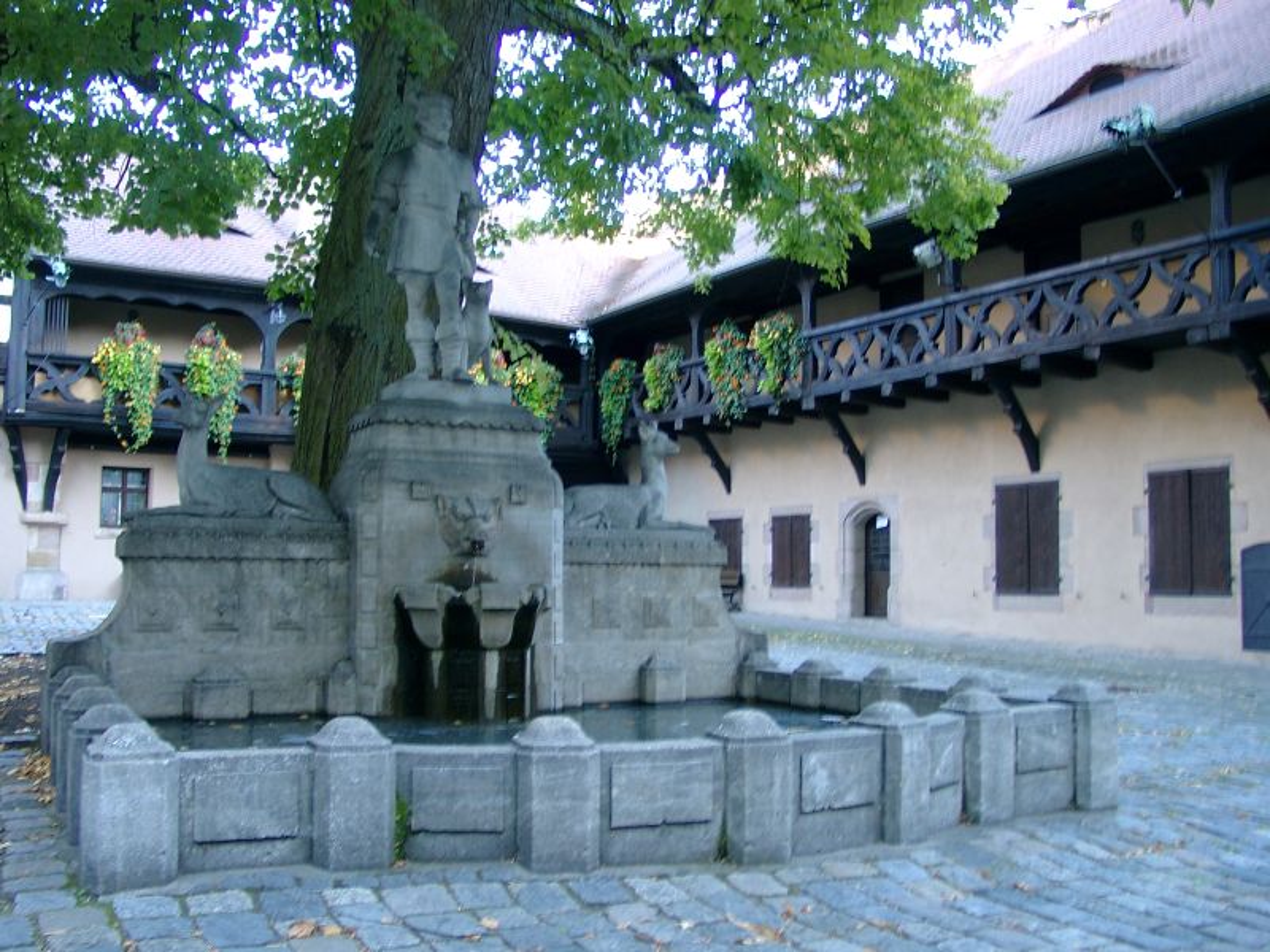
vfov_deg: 41.8
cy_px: 476
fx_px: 1247
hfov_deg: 54.0
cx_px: 635
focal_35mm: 34
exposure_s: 1/32
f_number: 2
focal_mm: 7.13
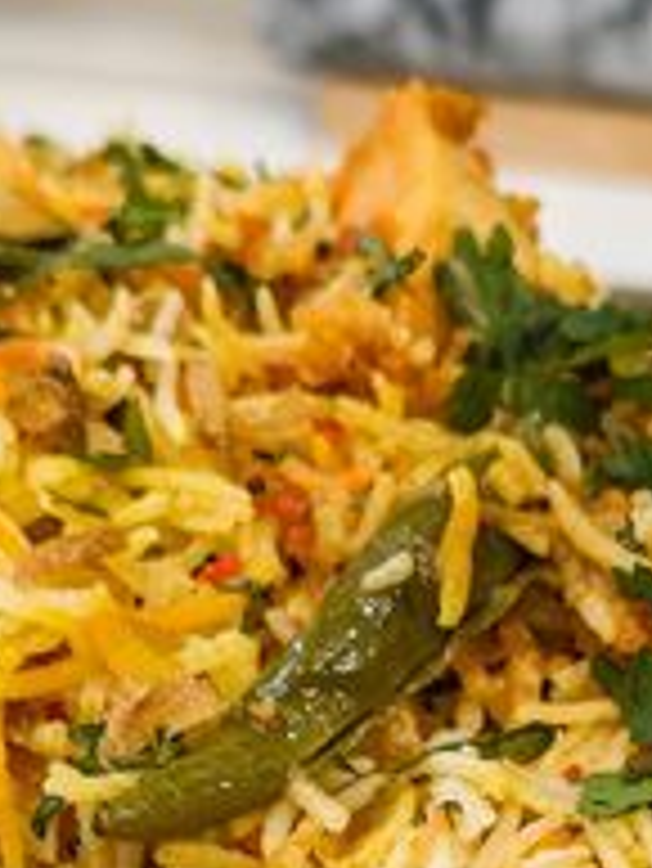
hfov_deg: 27.5
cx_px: 396
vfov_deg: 32.6
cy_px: 911
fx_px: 1330
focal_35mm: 53
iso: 354
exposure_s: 1/91.4
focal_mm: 6.9
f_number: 1.68
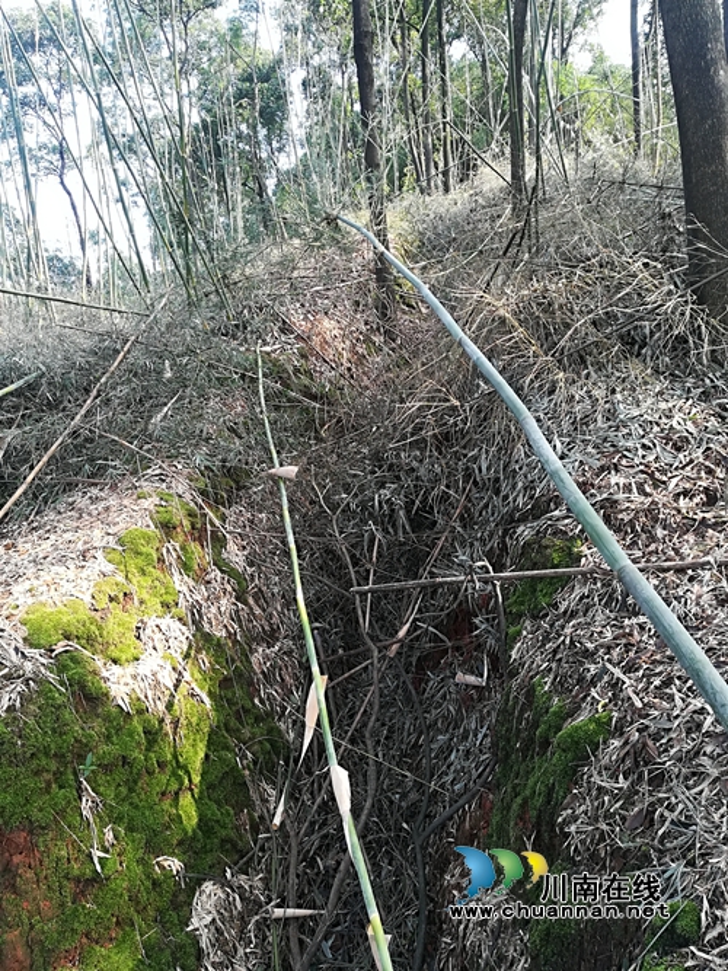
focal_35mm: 26
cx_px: 364
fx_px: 729
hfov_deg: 53.0
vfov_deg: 67.3
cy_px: 486
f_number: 2.2
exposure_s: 1/100
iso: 80
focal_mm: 3.83
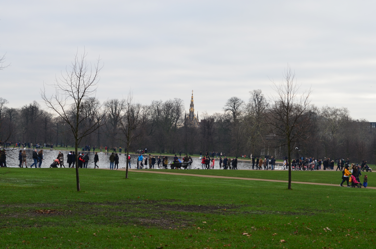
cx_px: 188
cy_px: 124
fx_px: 860
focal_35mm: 82
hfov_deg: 24.7
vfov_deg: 16.5
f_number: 10
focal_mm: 55
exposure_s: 1/60
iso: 220
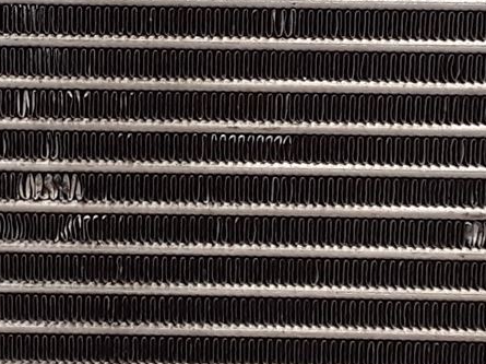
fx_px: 1810
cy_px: 57
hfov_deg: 15.0
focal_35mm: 129
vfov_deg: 11.4
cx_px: 1
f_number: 1.9
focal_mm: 2.91
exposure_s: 1/50
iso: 64
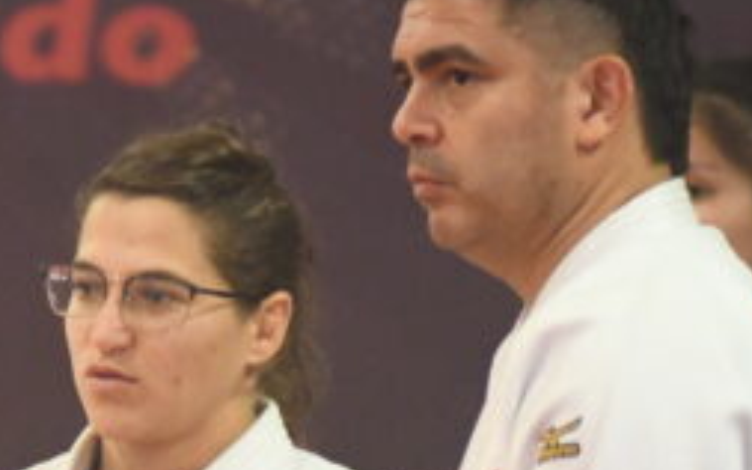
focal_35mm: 822
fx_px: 16843
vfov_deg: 1.6
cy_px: 405
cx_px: 88
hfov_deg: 2.6
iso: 6400
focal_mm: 200
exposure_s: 1/400
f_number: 2.8
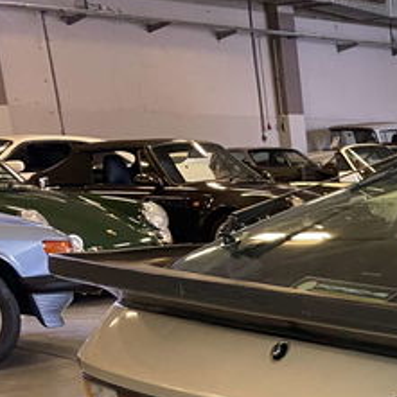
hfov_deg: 18.0
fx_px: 1038
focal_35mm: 80
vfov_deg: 20.1
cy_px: 499
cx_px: 675
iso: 160
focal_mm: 4.25
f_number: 1.8
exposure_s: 1/50
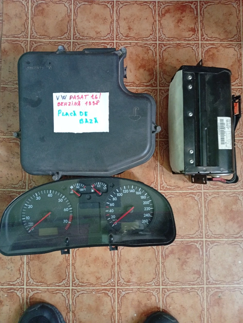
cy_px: 162
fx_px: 252
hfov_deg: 51.5
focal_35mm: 27
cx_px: 122
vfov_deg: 65.2
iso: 1651
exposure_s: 1/16.7
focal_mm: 3.98
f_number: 1.8
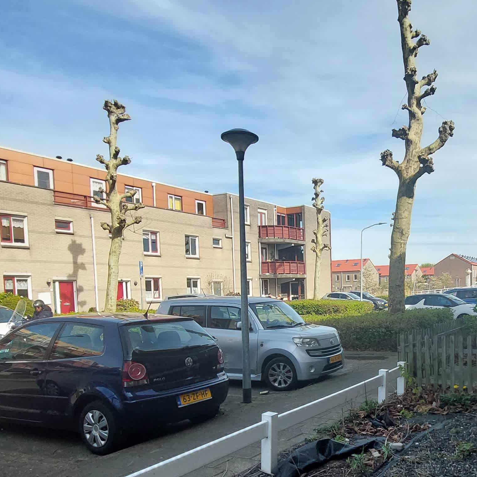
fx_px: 468
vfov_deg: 52.7
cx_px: 347
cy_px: 327
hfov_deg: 52.1
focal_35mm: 30
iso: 50
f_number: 2.2
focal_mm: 1.7
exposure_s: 1/1086
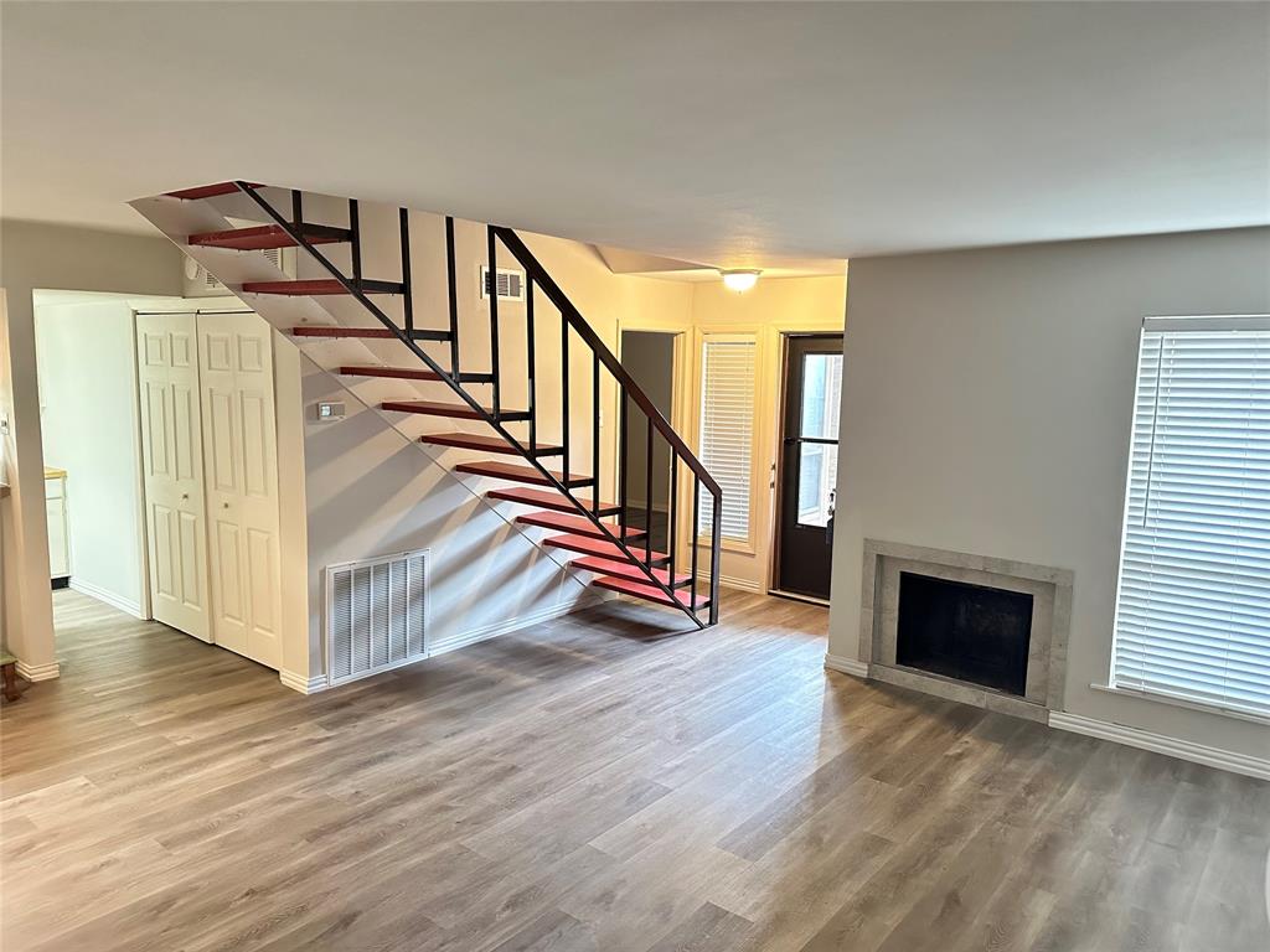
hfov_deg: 71.6
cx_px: 635
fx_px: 881
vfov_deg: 56.8
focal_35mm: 24
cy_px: 476
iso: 800
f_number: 1.78
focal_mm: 6.86
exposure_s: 1/60
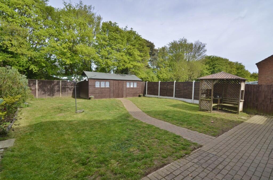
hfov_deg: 95.1
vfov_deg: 71.8
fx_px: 125
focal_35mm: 16
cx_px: 136
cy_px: 90
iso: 200
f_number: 8
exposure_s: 1/250
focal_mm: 11
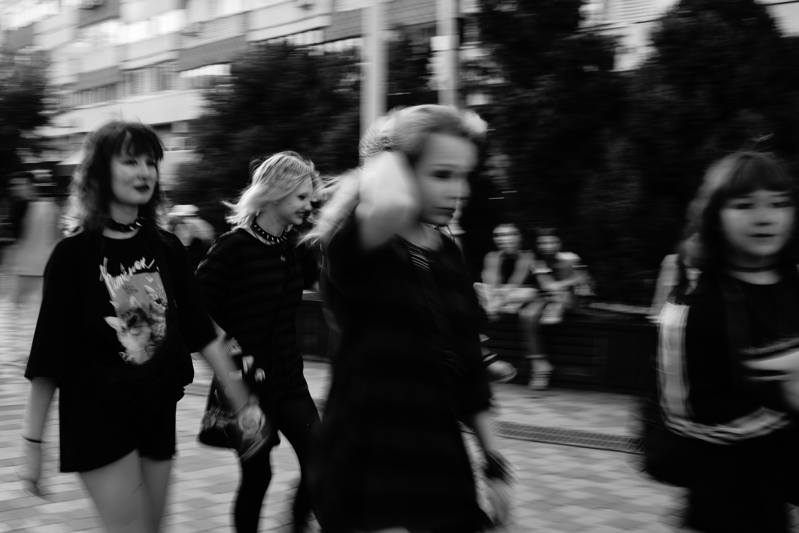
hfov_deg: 46.4
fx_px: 932
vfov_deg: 31.9
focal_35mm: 42
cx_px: 400
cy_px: 266
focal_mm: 28
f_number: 9
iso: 50
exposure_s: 1/13
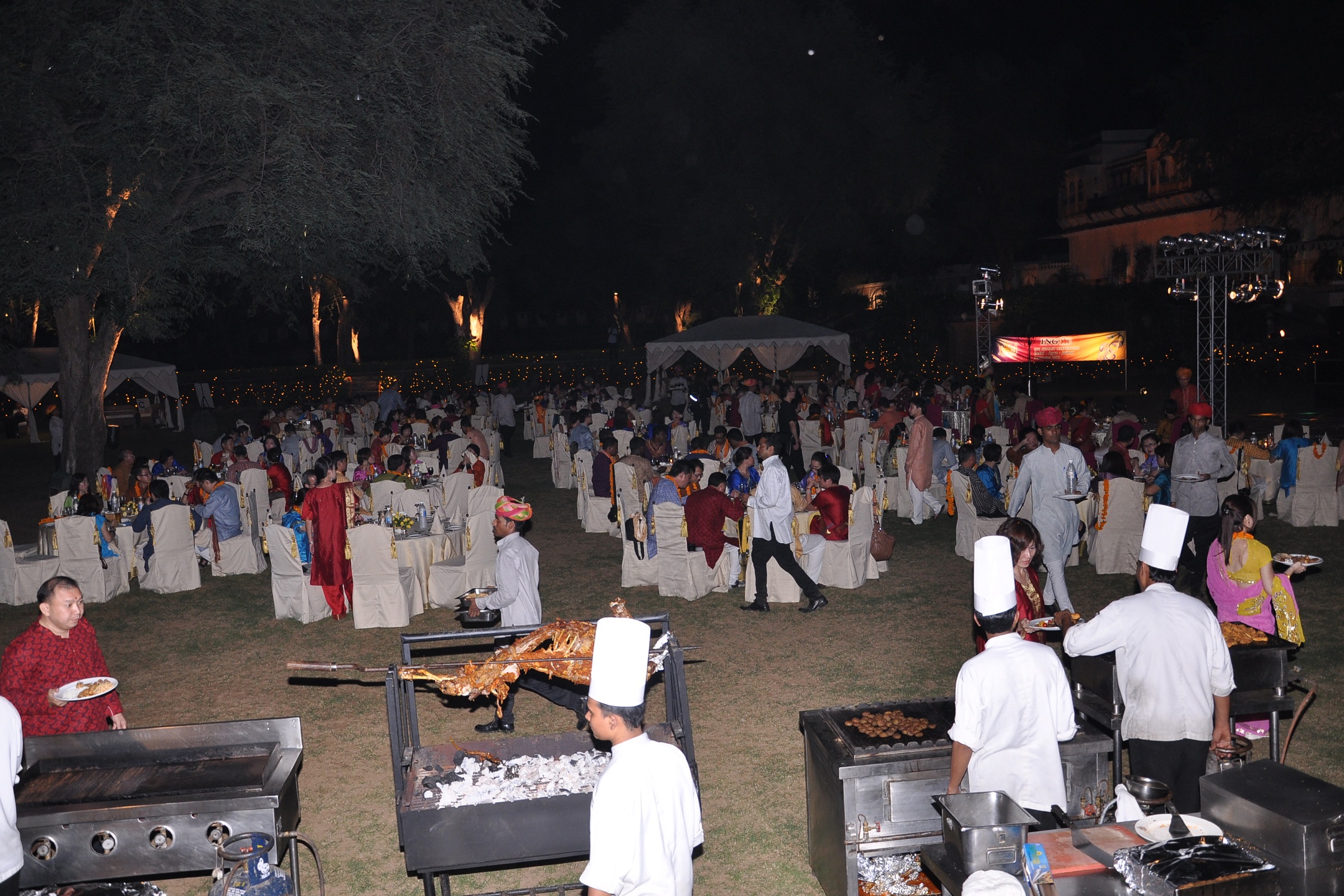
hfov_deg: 57.2
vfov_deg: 40.0
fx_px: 1232
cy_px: 448
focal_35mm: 33
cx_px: 672
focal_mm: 22
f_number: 5.6
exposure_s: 1/125
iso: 400
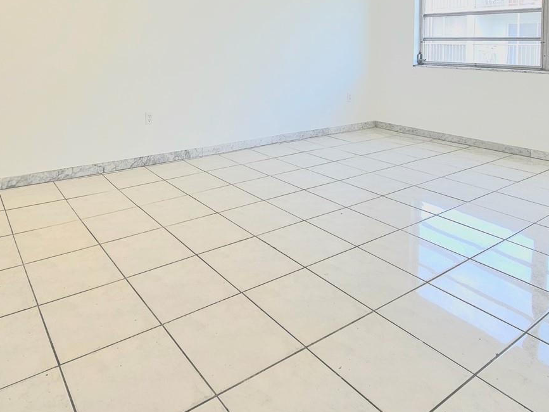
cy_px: 59
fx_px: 381
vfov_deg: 51.6
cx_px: 209
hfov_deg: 70.5
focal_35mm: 24
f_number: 2.2
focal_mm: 2.2
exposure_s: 1/127
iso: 50
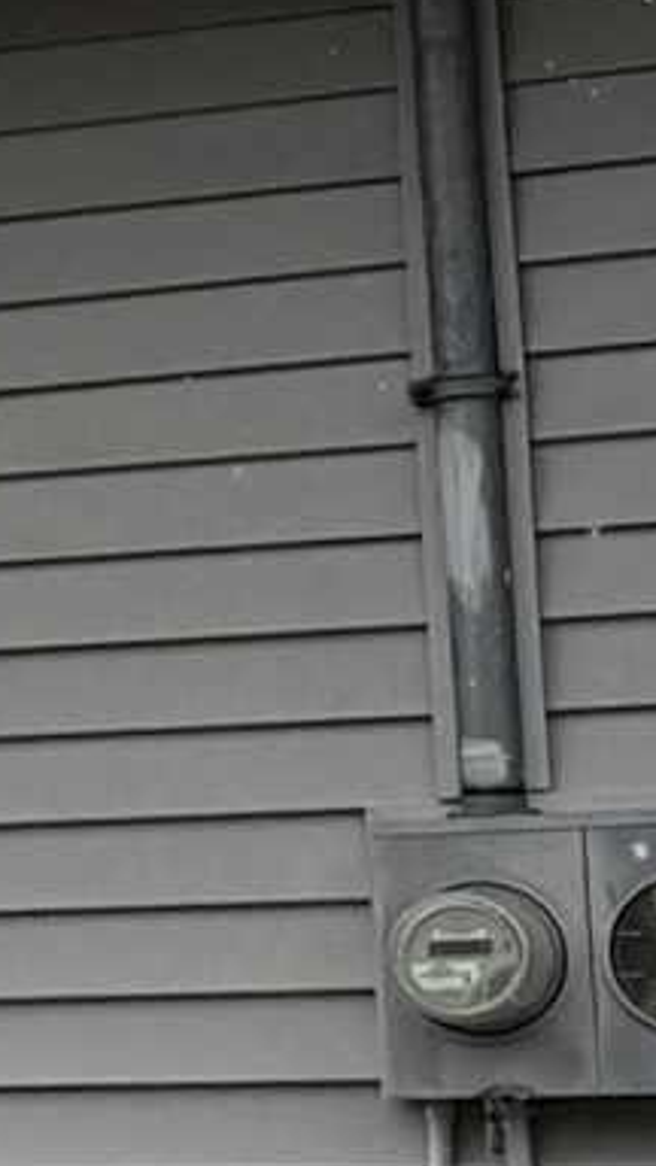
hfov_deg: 4.3
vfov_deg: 10.3
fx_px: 6463
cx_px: -3490
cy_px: 613
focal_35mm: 209
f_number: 1.78
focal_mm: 6.76
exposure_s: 1/2907
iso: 80
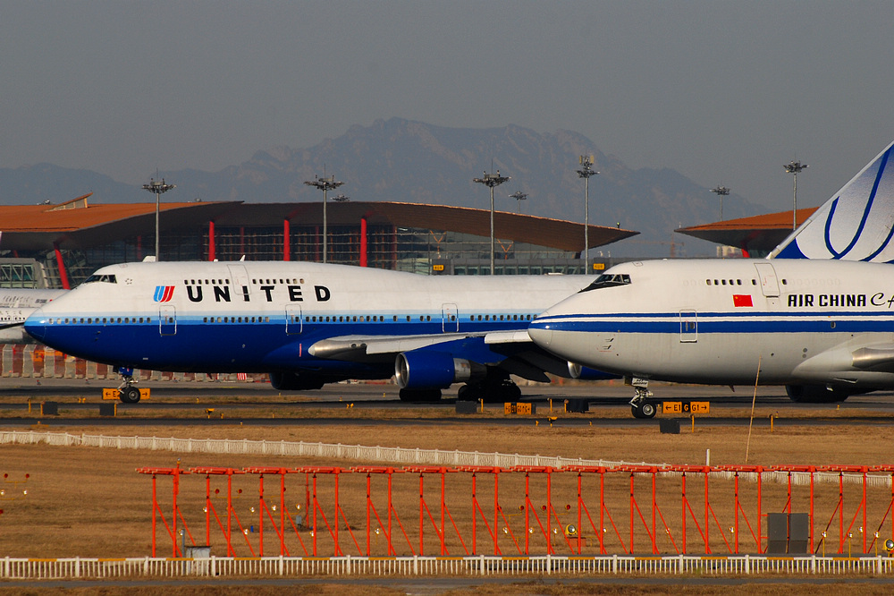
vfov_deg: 3.1
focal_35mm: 450
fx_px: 11171
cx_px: 447
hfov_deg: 4.6
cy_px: 298
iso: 200
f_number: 11
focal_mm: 300
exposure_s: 1/1000
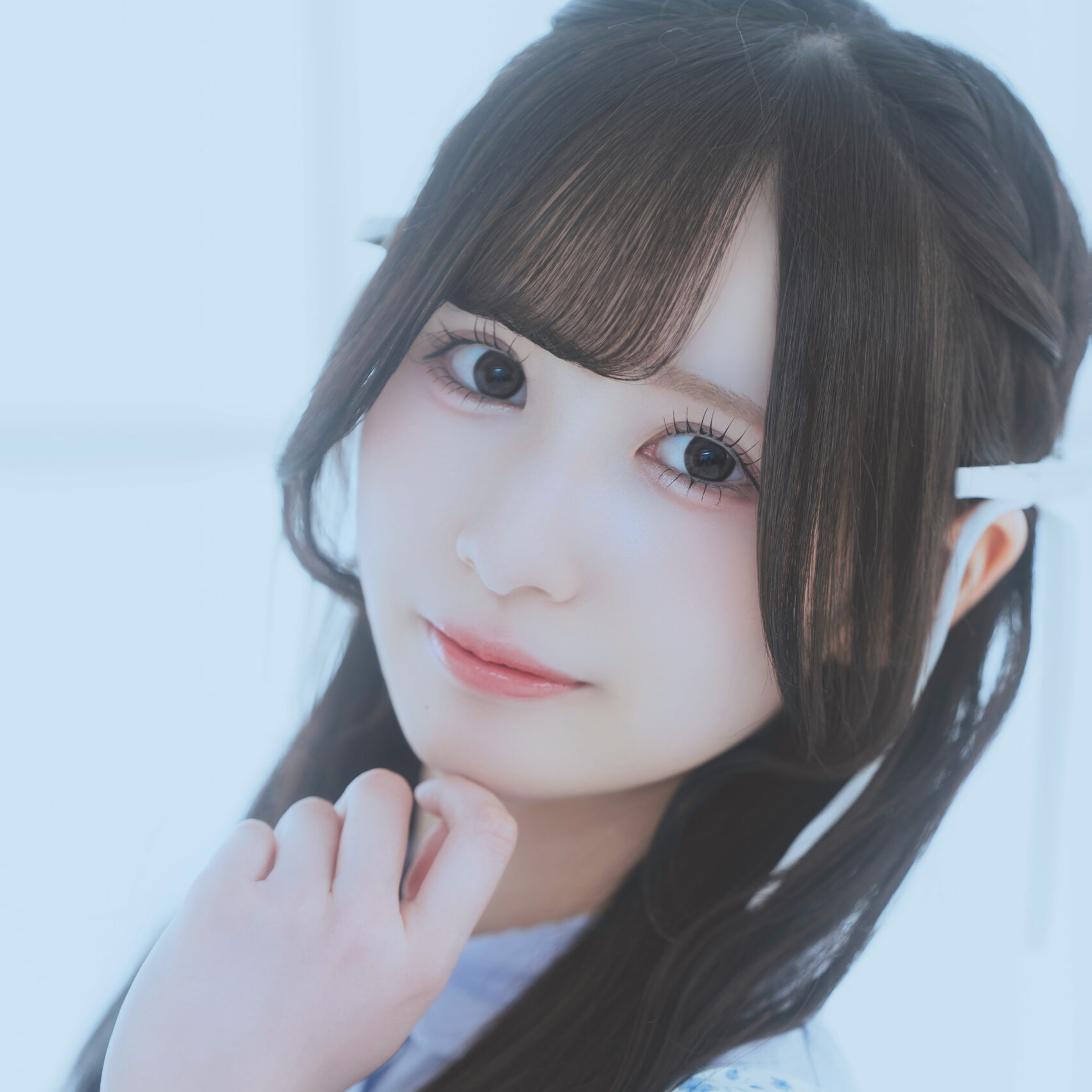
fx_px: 6853
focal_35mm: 192
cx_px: 548
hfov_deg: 9.1
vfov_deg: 9.1
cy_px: 805
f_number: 2.5
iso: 100
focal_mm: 150
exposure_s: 1/125
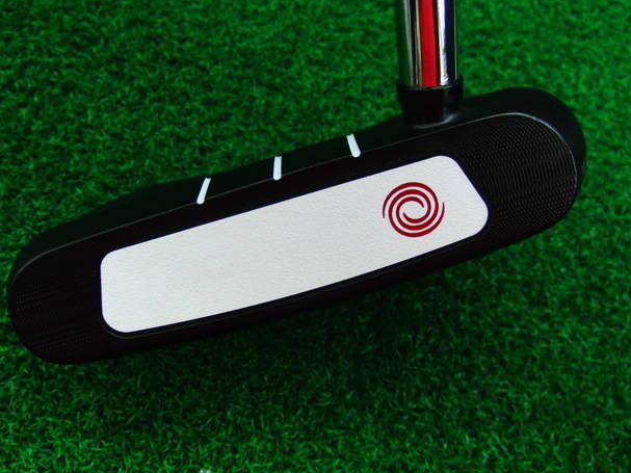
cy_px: 226
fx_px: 711
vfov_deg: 36.8
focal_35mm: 39
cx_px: 299
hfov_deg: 47.9
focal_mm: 6.42
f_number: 3.6
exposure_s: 1/60
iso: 400
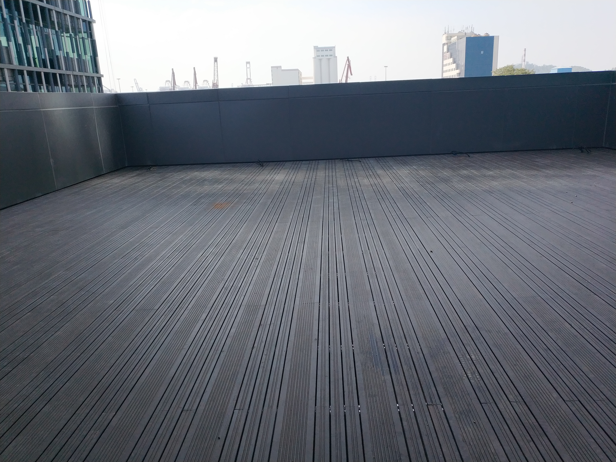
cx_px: 308
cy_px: 231
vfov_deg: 44.2
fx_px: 569
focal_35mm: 32
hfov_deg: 56.8
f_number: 2
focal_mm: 4.5
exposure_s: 1/1536
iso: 223
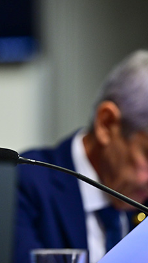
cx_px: -10
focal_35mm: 332
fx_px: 2311
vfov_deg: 6.5
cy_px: 125
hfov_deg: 3.7
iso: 1600
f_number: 2.8
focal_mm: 150
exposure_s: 1/200
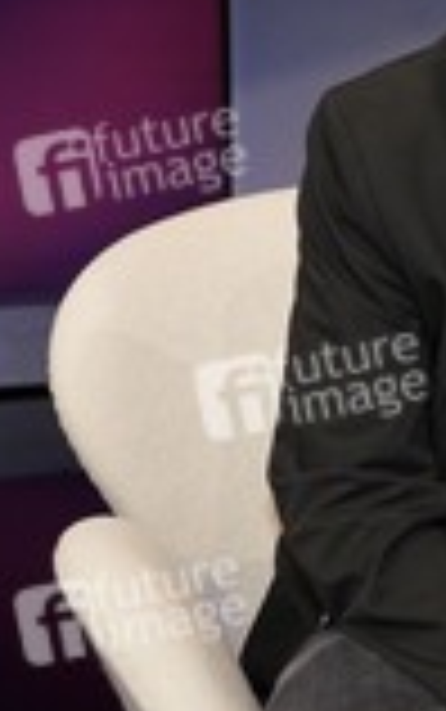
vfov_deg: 23.0
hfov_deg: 13.8
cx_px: 642
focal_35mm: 90
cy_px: 274
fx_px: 1747
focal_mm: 31
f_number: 5.6
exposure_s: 1/125
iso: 2000
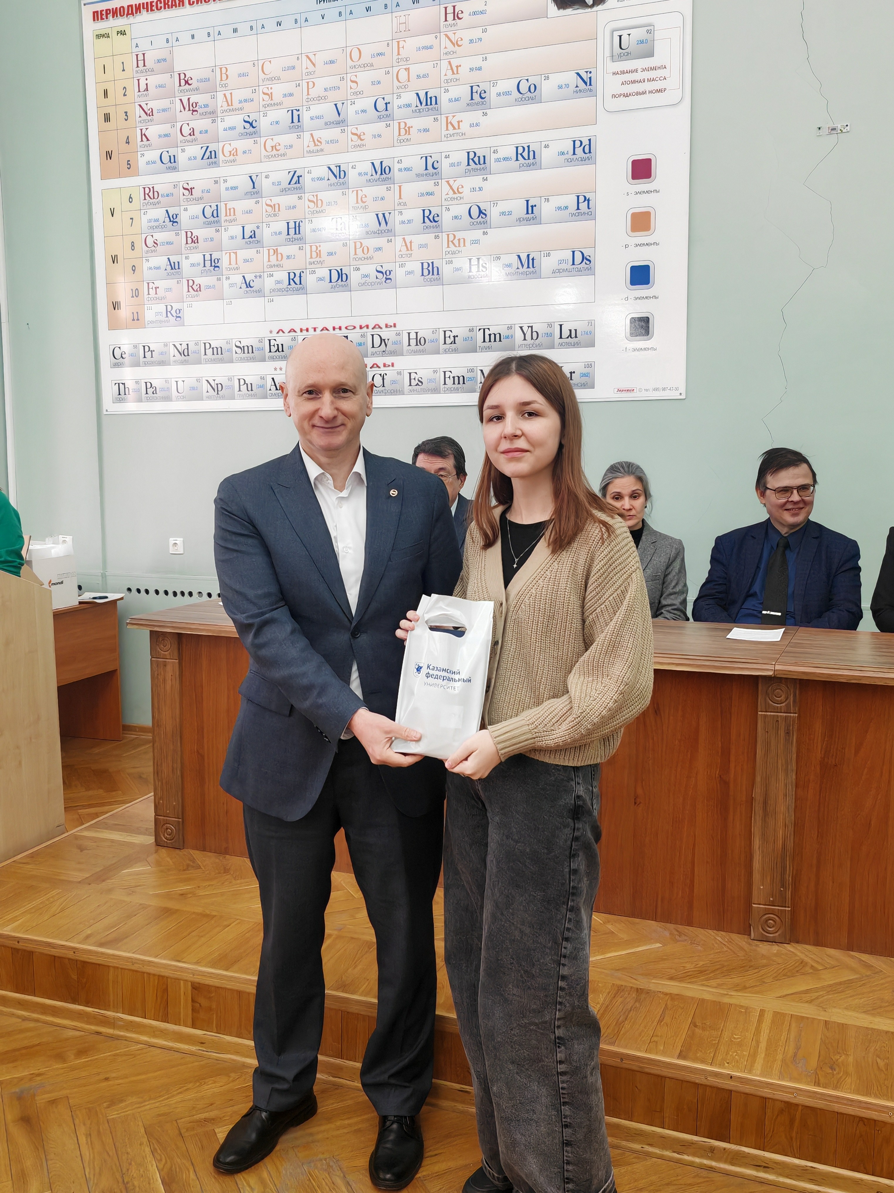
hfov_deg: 40.7
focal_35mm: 35
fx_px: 1205
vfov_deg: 52.6
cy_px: 596
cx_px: 447
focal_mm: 6.12
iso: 1250
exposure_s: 1/100
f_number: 1.9
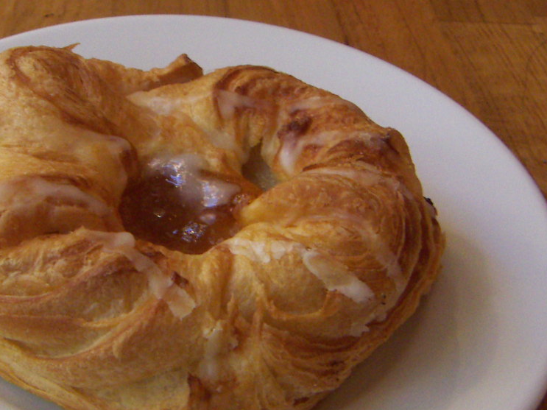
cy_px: 277
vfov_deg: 23.5
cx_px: 183
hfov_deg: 31.0
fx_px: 980
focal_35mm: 62
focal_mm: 4.7
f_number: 2.8
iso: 200
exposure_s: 1/50
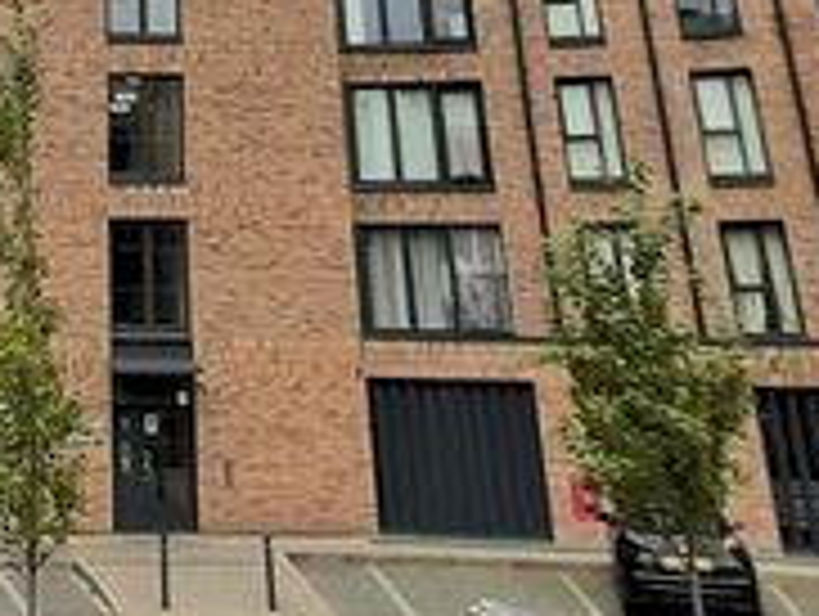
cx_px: 45
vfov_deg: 25.4
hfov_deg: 35.3
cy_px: -169
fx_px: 1185
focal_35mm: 50
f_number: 2.2
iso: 40
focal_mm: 1.42
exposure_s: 1/580
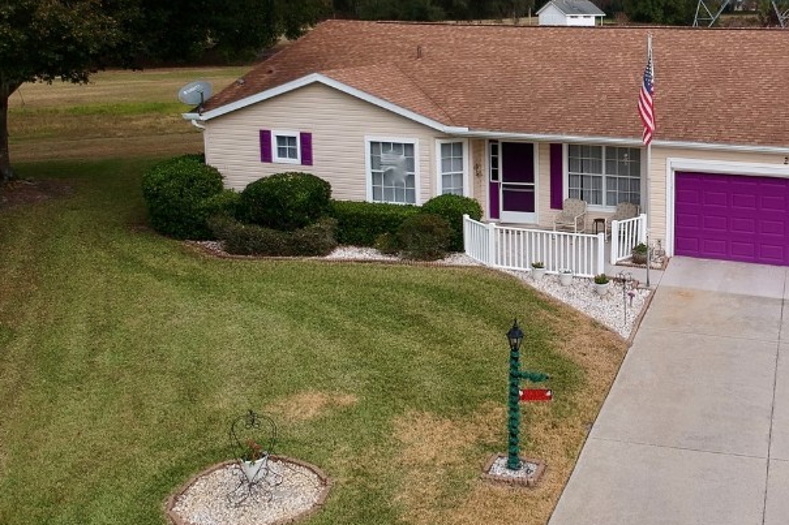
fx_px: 964
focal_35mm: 44
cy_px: 145
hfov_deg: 43.4
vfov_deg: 30.1
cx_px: 569
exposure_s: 1/800
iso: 100
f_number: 2.6
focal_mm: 4.49
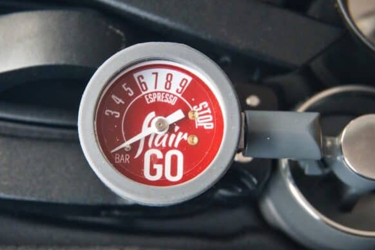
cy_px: 125
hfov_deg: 30.9
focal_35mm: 65
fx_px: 677
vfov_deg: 20.9
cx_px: 159
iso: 3200
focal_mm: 36
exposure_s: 1/80
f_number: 5.3
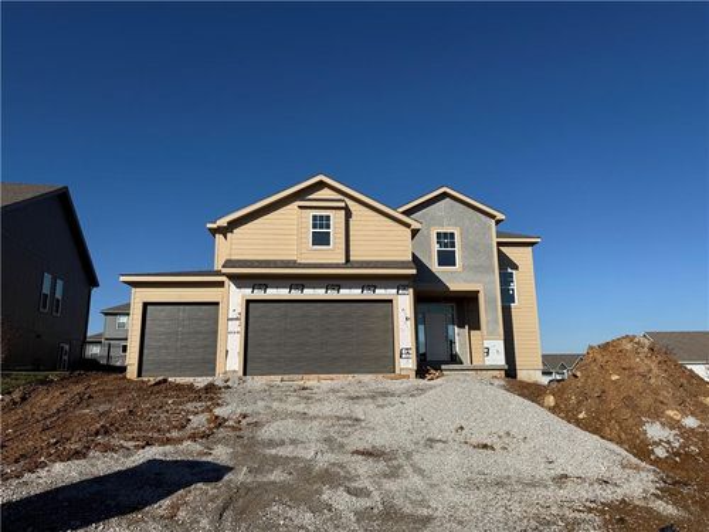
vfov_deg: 56.8
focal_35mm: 24
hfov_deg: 71.6
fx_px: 492
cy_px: 266
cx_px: 354
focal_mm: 6.76
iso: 80
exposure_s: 1/9091
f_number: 1.78
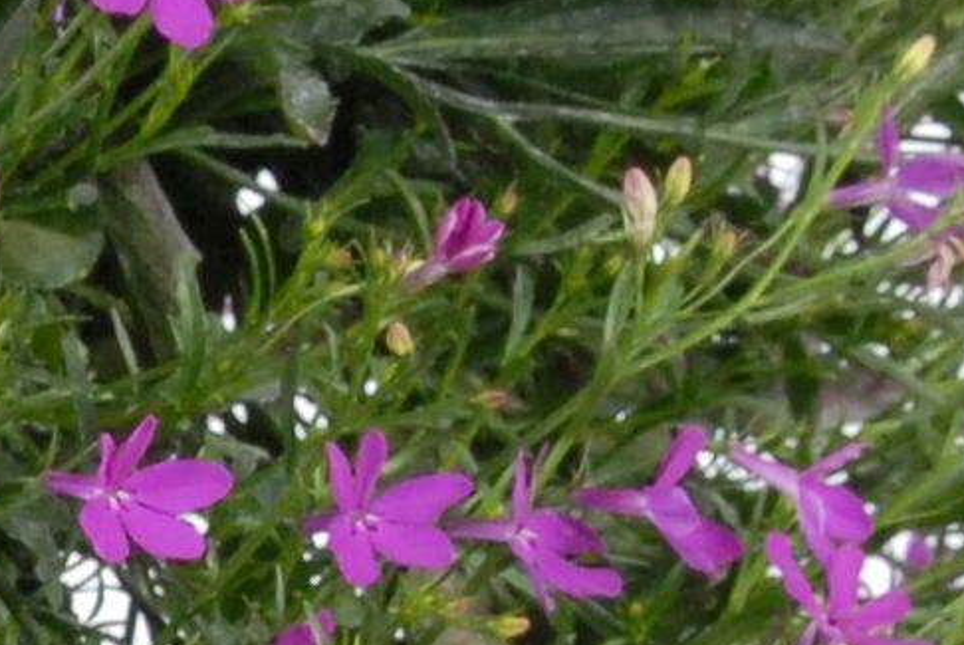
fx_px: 8335
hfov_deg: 6.5
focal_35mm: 311
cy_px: 941
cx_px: -726
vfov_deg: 4.4
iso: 400
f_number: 13
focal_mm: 26
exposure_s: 1/160
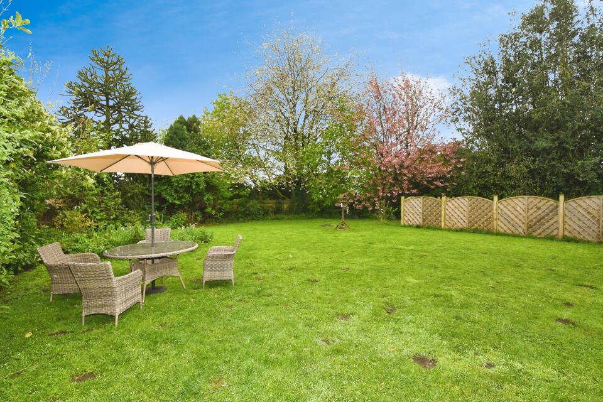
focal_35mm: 16
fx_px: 268
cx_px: 296
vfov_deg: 73.7
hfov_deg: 96.7
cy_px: 204
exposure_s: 1/250
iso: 800
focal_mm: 10
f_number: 10
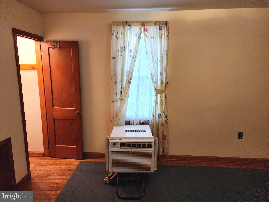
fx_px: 179
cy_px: 101
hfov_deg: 73.9
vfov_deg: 58.9
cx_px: 134
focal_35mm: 23
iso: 800
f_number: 1.8
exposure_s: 1/120
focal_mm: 6.4
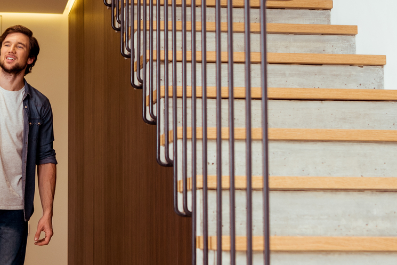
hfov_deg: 21.3
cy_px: 121
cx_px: 58
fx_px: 1037
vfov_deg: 14.6
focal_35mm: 94
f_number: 3.2
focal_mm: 35
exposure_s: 1/100
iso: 250
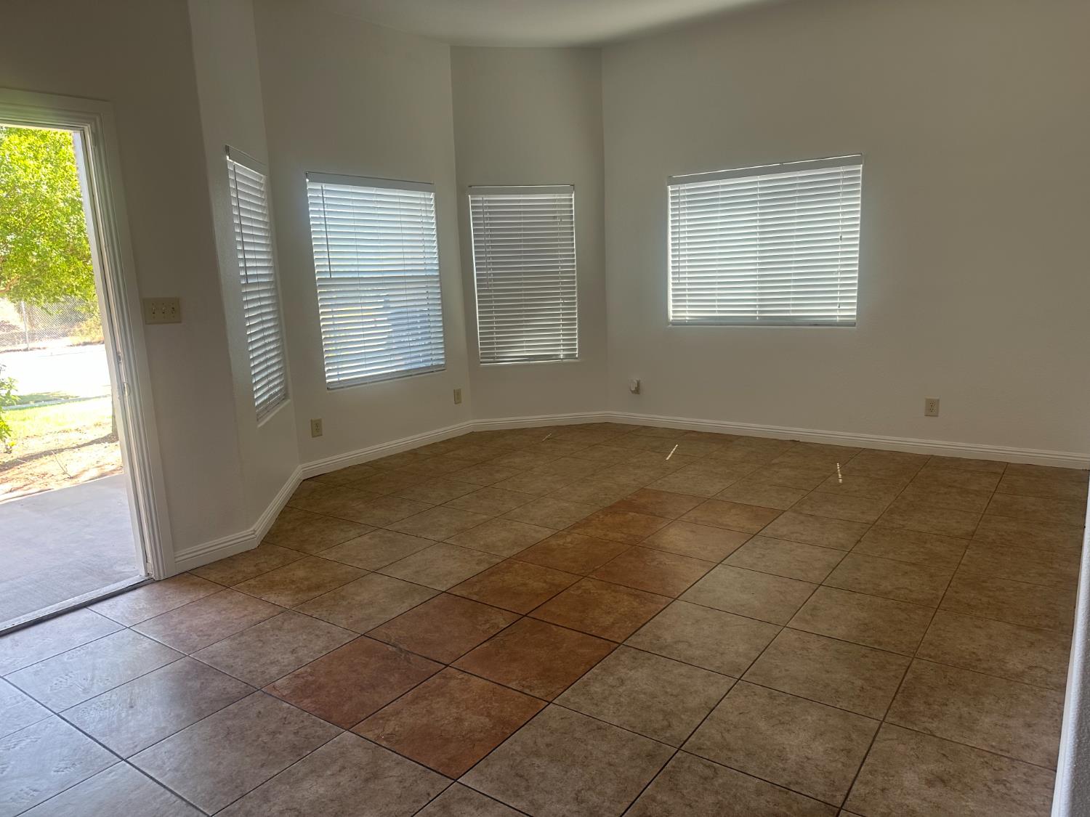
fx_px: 756
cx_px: 545
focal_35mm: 24
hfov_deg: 71.6
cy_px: 408
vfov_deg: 56.8
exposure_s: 1/126
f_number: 1.78
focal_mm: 6.86
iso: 64
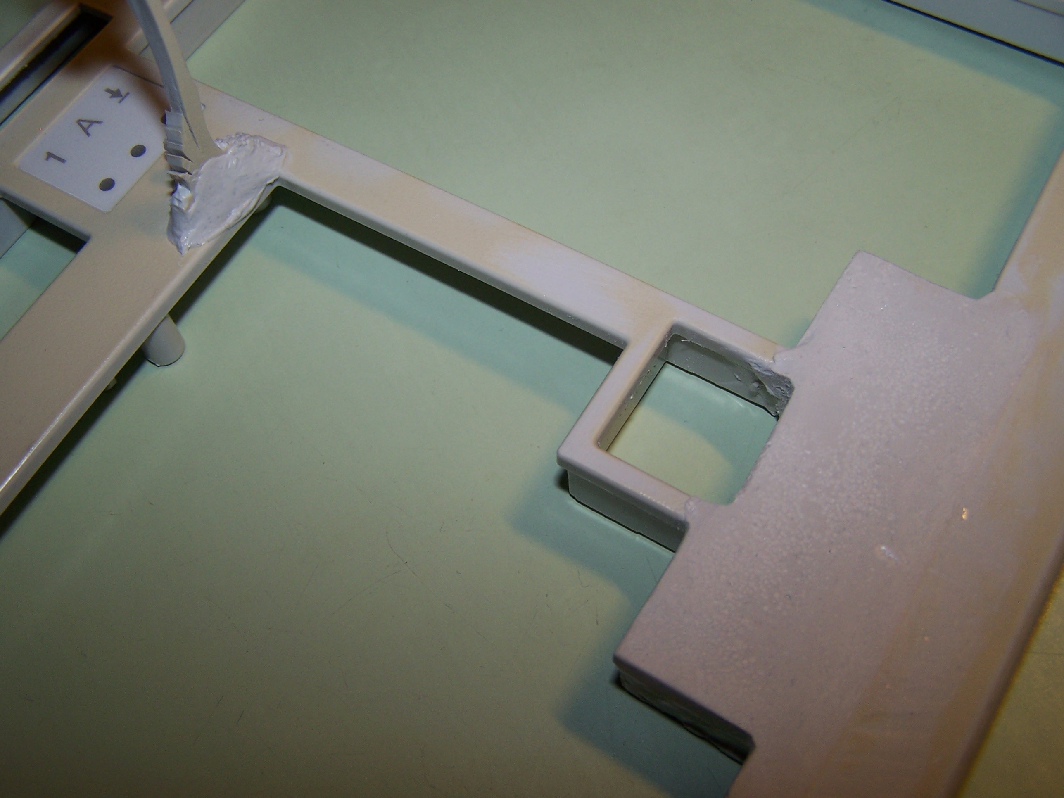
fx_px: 1168
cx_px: 532
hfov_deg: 49.0
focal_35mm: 38
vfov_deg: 37.7
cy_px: 399
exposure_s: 1/60
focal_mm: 6.3
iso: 80
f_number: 2.8
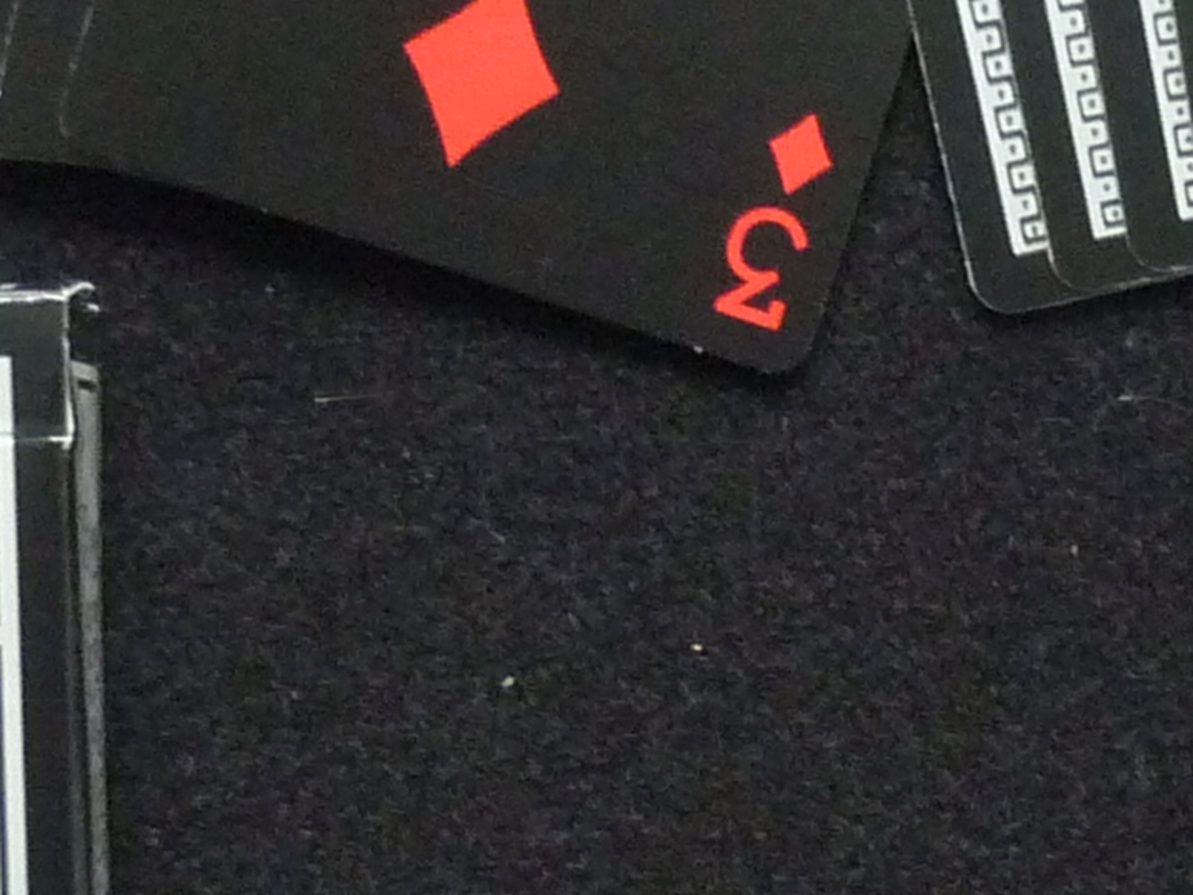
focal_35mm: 155
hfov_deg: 12.7
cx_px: 846
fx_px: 5343
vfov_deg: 9.5
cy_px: 806
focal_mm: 5.5
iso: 400
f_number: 2.8
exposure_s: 1/8
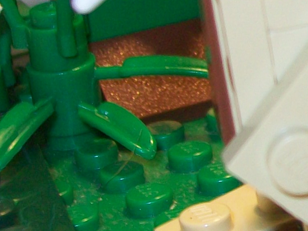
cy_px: 75
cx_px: 591
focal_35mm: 165
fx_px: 1468
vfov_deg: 9.0
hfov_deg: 11.0
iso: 64
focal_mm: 6
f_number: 2.7
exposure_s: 1/30
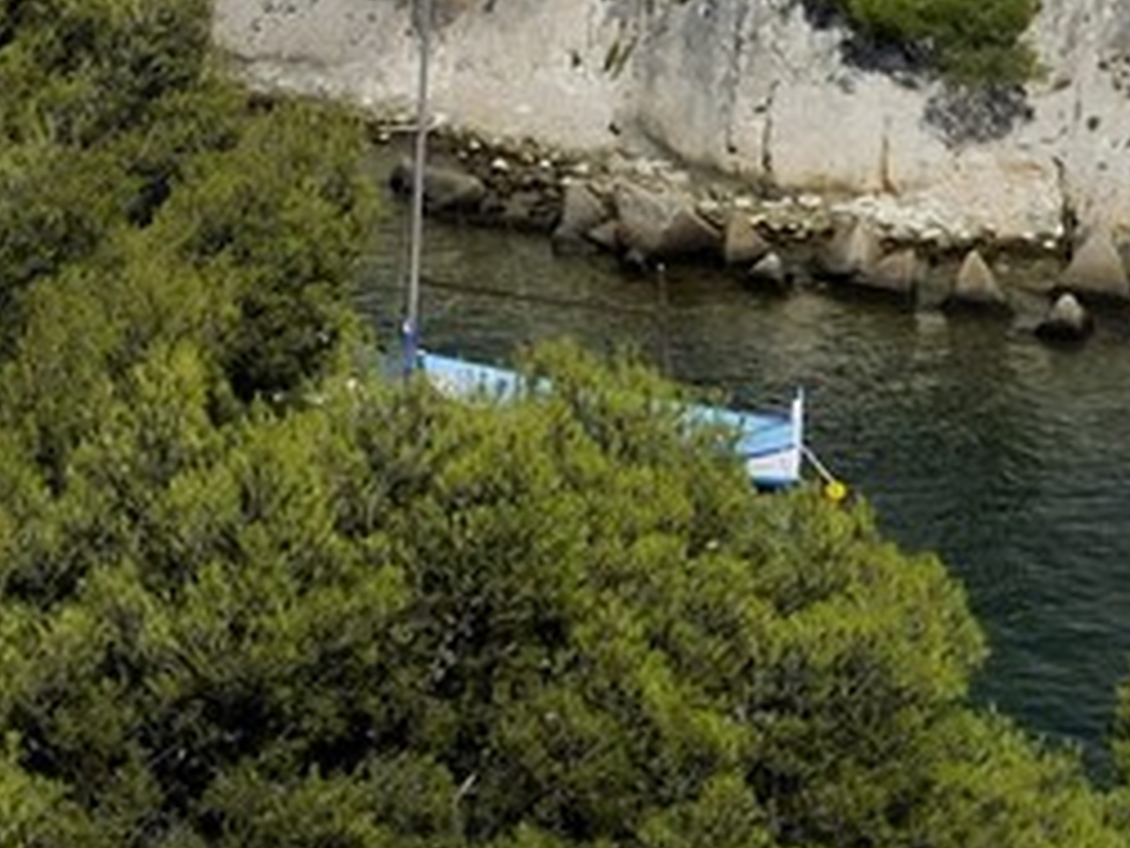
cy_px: -969
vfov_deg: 6.2
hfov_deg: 8.1
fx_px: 7573
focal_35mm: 232
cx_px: -1184
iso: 200
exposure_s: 1/200
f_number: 14
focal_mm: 38
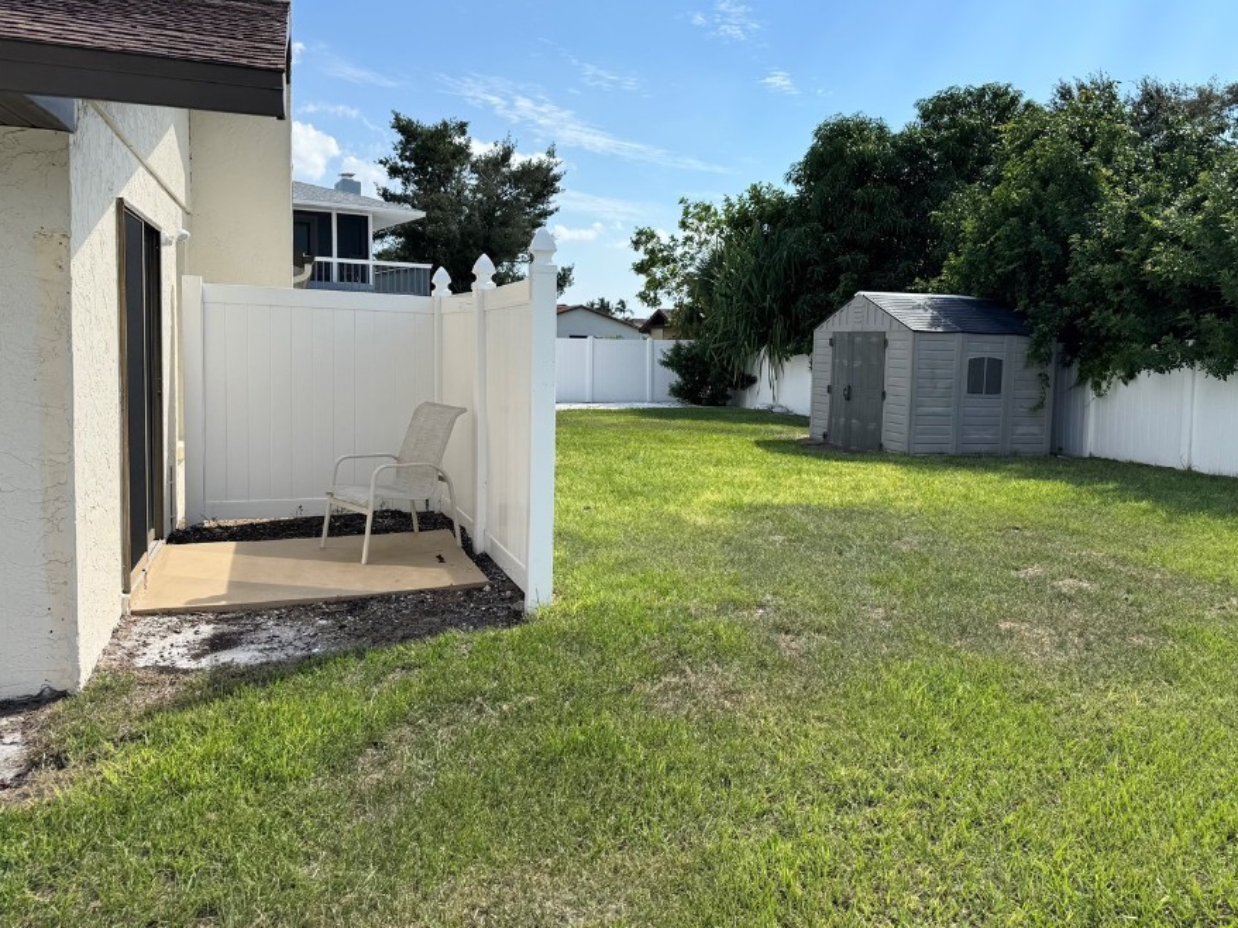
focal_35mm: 28
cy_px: 403
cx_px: 718
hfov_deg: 63.1
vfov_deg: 49.6
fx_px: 1001
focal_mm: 6.76
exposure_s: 1/5348
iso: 80
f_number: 1.78
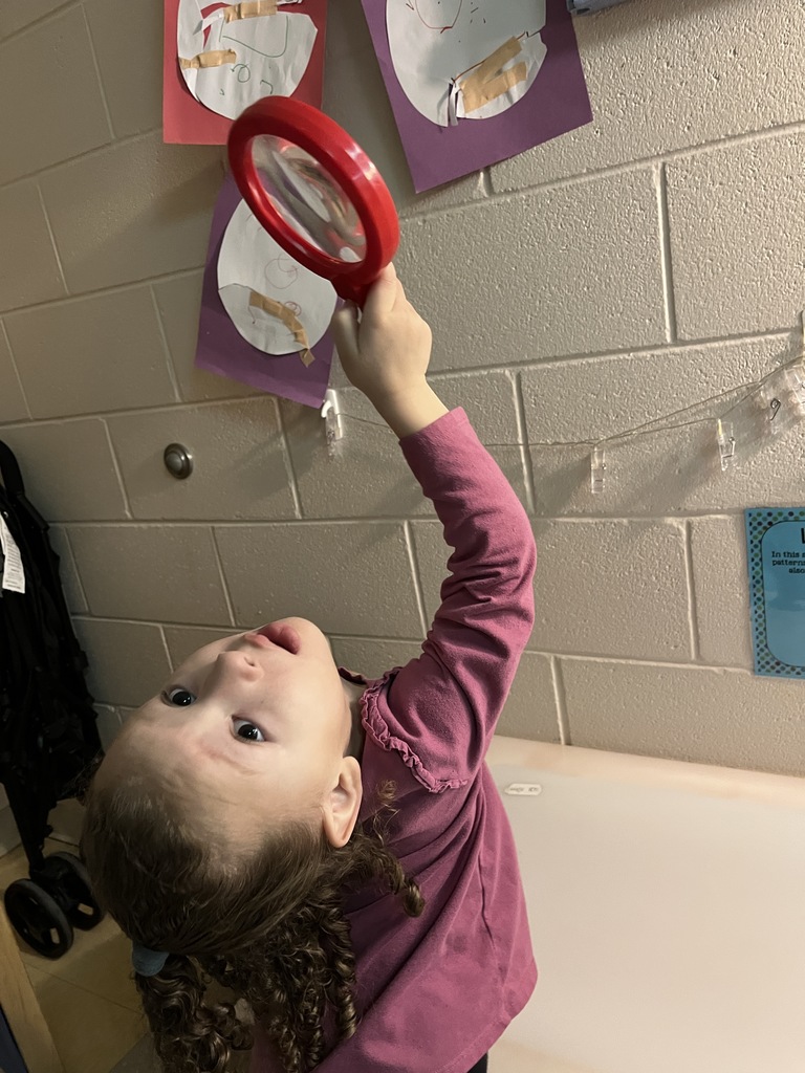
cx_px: 402
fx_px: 806
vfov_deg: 67.3
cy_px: 536
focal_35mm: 26
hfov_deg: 53.1
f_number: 1.6
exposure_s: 1/60
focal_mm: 5.1
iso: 320
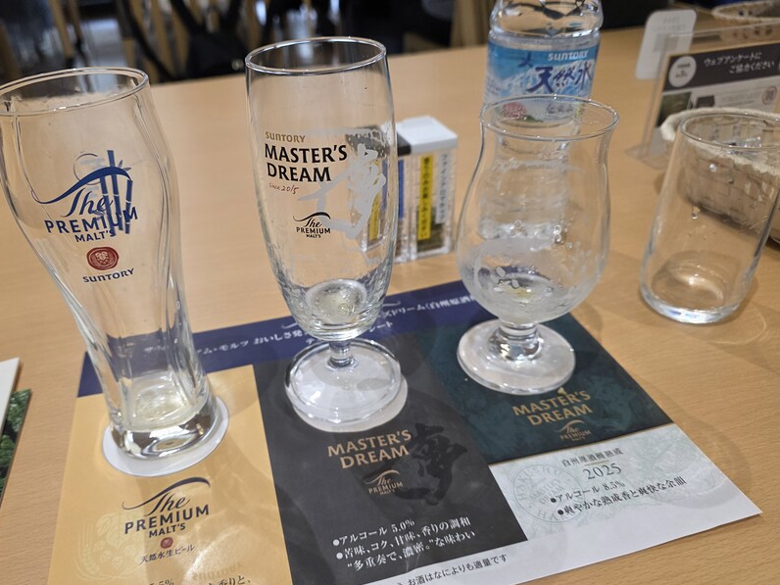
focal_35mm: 26
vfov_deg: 53.0
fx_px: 586
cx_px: 340
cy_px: 315
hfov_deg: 67.0
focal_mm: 6.3
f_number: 1.7
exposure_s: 1/120
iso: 320
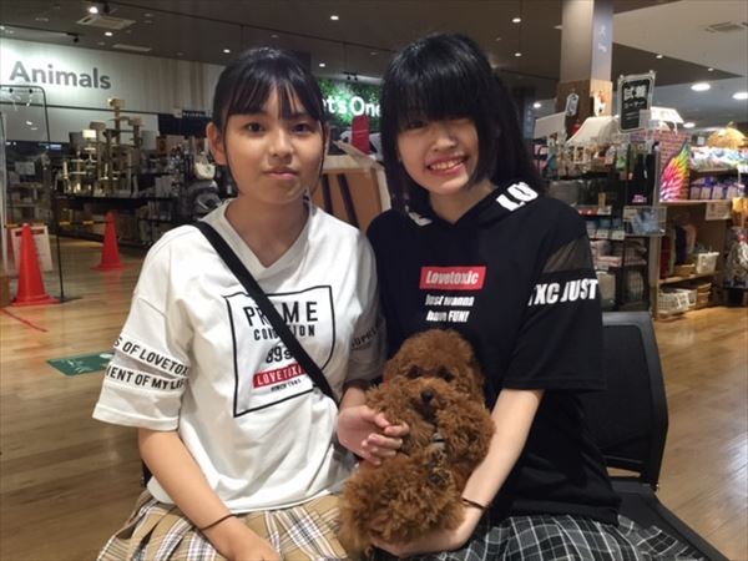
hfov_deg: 58.4
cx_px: 374
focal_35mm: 31
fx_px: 670
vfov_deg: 45.4
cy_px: 280
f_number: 2.4
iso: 80
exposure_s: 1/30
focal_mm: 3.3
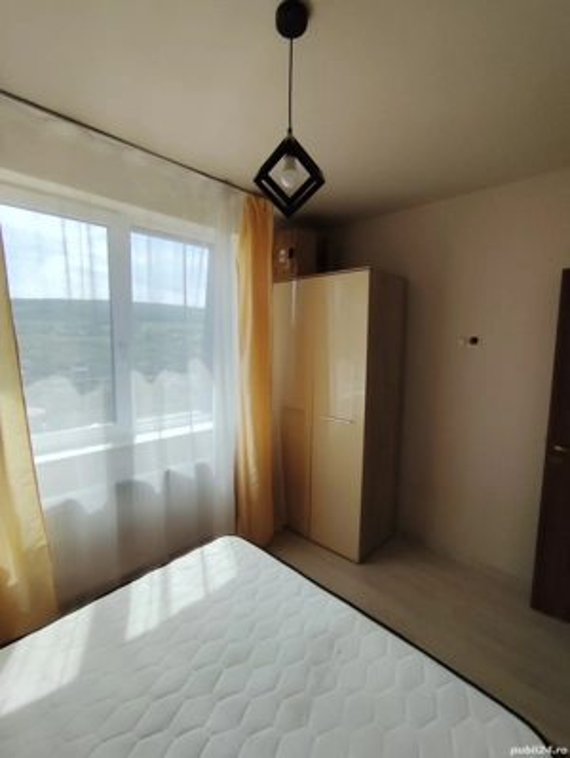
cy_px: 379
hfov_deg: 78.2
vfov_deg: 94.4
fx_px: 351
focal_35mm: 16
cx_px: 285
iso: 50
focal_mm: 1.65
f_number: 2.2
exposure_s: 1/710
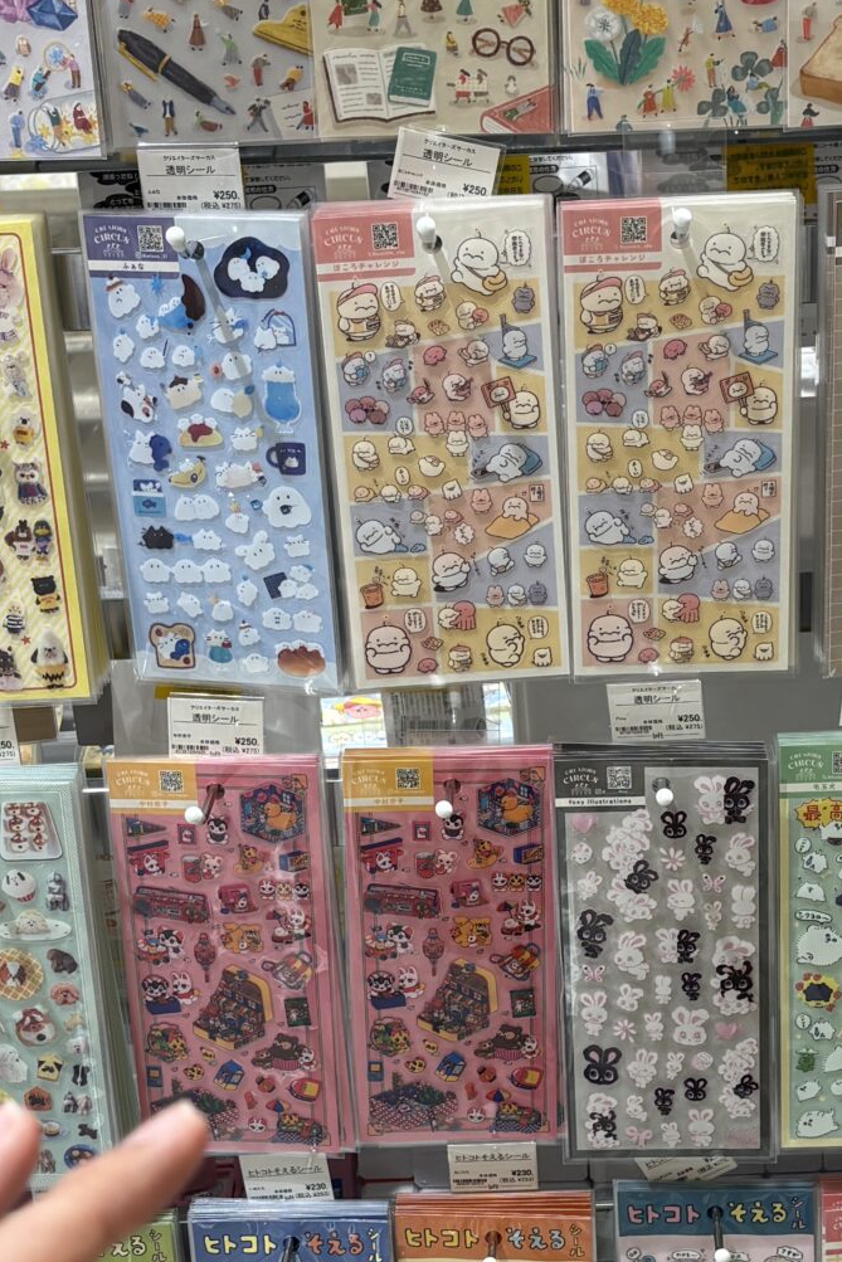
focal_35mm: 69
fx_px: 2420
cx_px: 576
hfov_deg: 19.7
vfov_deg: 29.2
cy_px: 759
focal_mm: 5.96
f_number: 1.6
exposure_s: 1/122
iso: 40
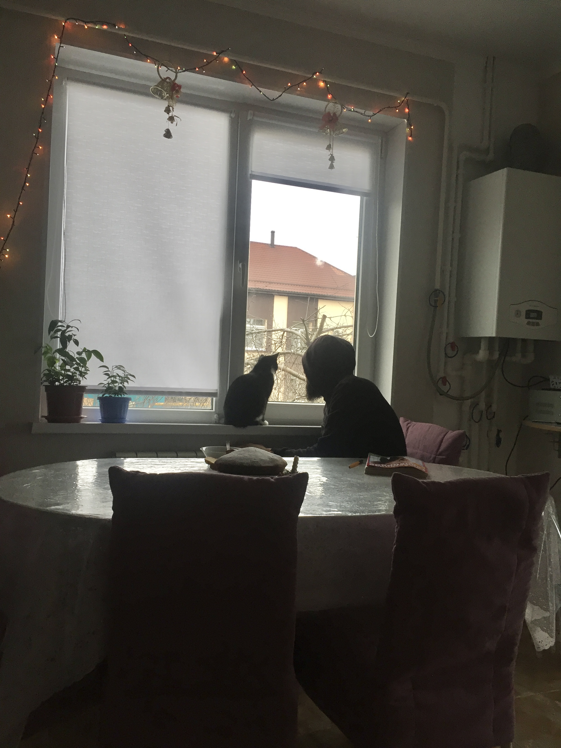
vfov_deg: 61.7
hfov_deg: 48.2
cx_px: 280
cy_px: 374
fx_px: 627
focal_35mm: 29
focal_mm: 4.15
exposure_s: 1/33
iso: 40
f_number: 2.2
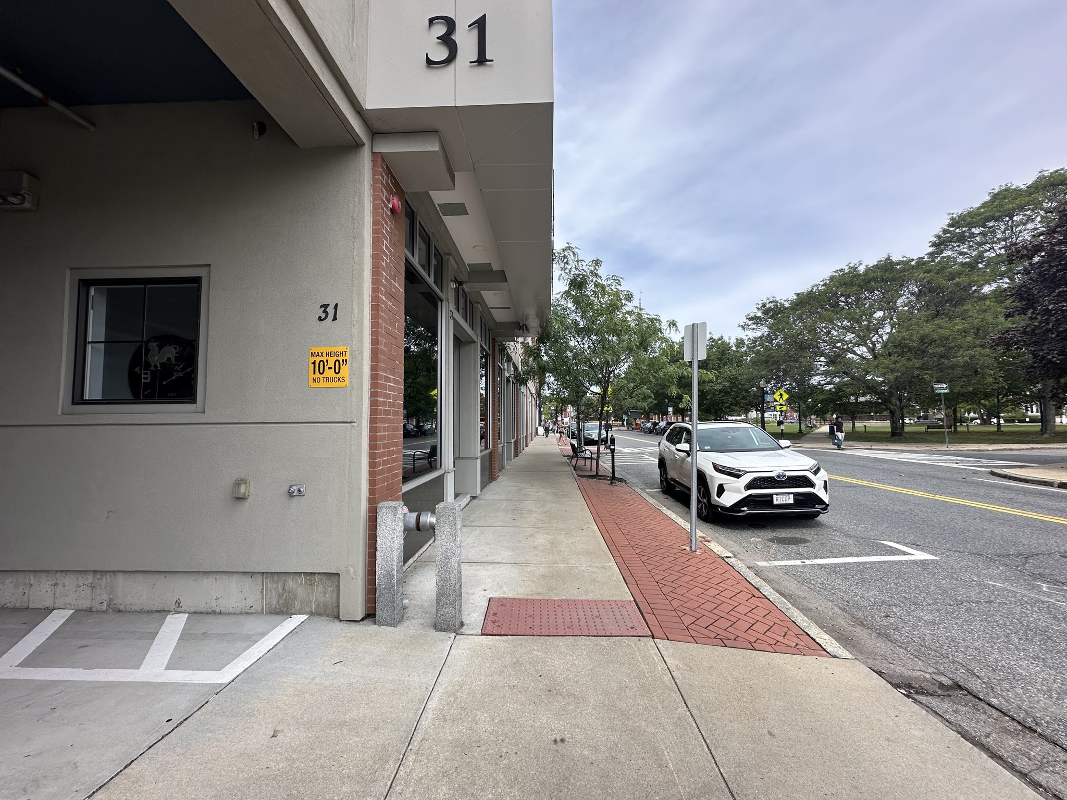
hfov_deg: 102.1
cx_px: 534
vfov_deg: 85.7
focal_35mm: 14
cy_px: 400
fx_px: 432
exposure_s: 1/769
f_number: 2.2
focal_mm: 2.22
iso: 40
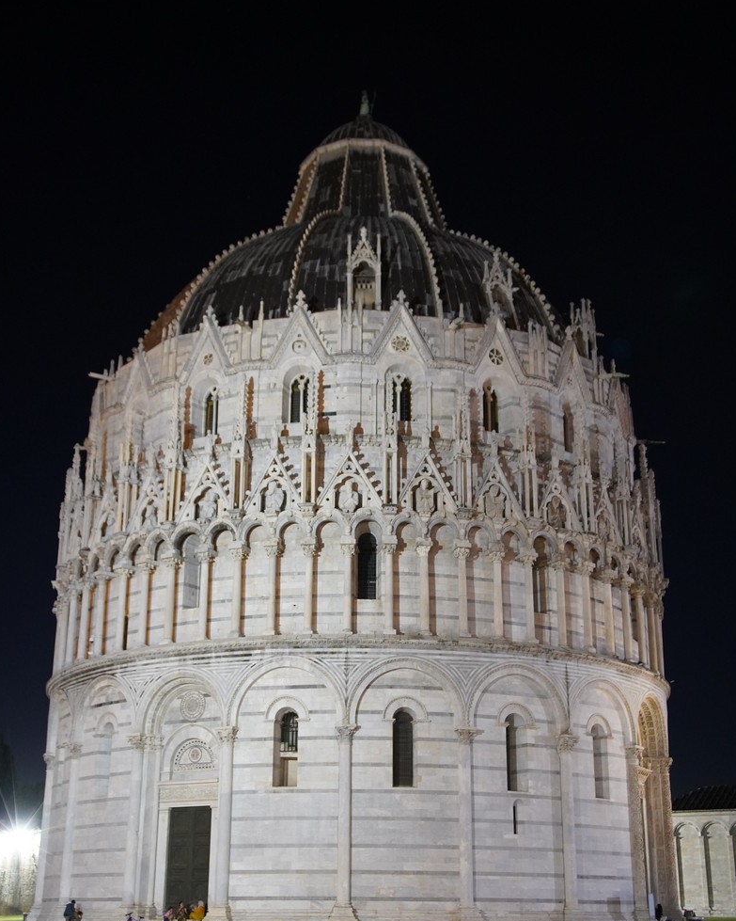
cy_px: 544
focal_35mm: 46
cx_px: 370
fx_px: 1253
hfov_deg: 32.7
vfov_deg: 40.2
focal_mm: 40
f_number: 4
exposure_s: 1/10
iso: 6400
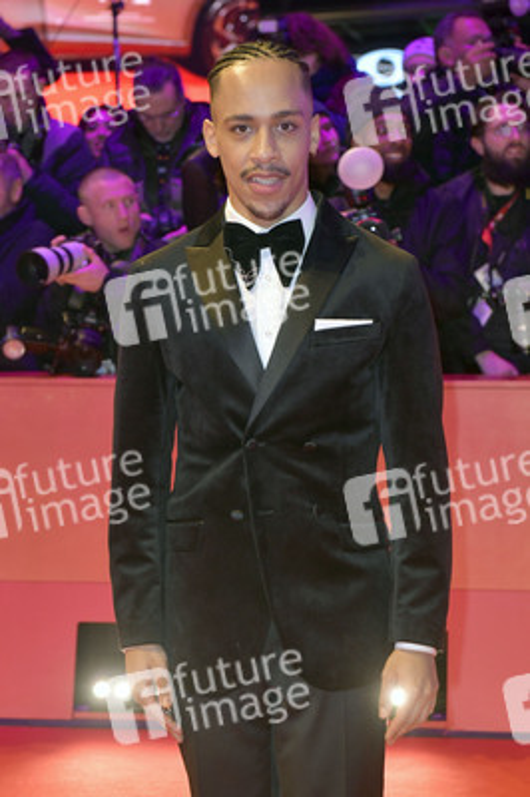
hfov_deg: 20.6
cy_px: 398
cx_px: 265
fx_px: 1460
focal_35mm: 66
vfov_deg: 30.5
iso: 1600
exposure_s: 1/250
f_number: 5.6
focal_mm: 66
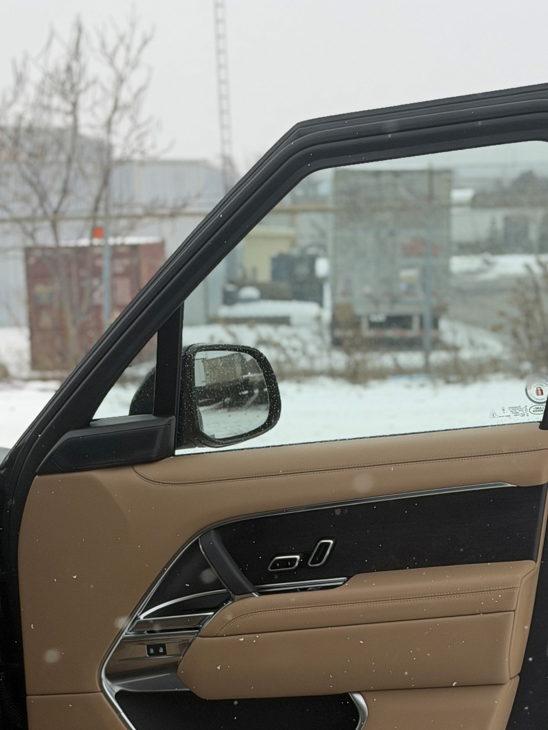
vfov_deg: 22.9
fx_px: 1794
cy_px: 514
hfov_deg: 17.4
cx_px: 289
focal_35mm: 85
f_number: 1.78
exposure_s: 1/1931
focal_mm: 6.76
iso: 64
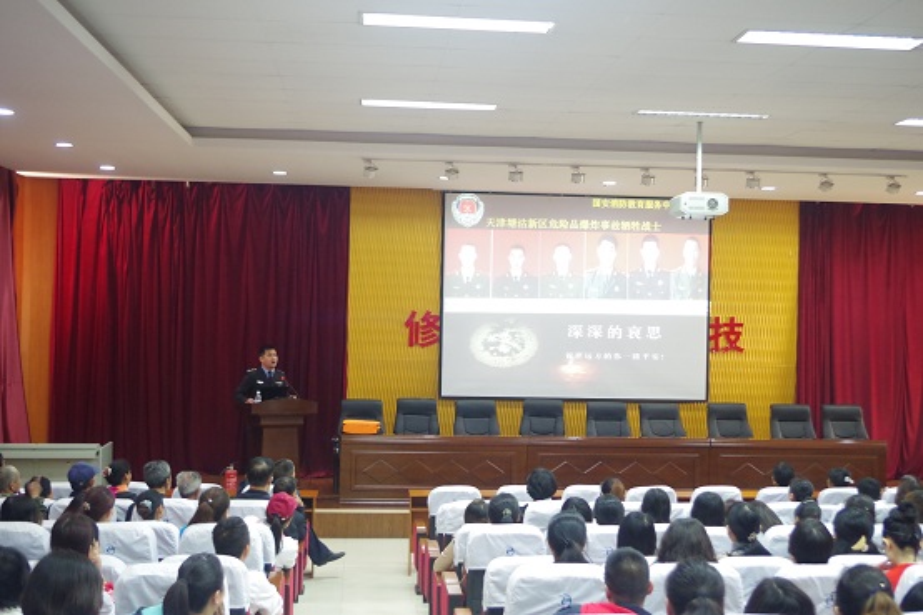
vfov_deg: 29.2
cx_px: 462
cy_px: 308
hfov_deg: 42.8
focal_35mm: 46
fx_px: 1179
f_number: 4
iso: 1600
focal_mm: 30.63
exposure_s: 1/10
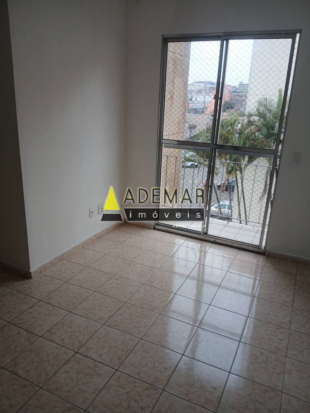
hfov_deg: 53.1
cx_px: 155
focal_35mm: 26
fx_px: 310
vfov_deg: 67.3
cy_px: 206
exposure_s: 1/120
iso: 25
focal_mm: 3.98
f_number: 1.8
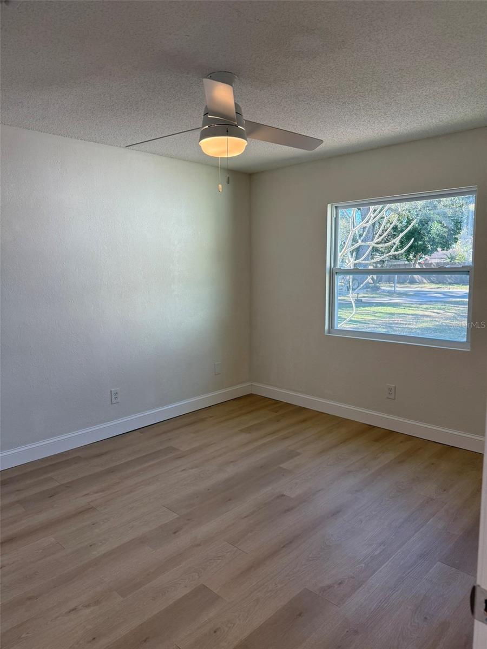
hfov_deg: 56.8
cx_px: 244
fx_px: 450
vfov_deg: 71.6
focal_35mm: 24
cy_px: 324
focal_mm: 6.76
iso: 125
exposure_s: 1/234
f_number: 1.78
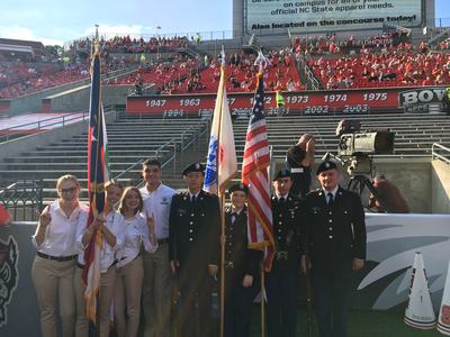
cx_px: 225
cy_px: 168
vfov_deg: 48.2
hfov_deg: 61.7
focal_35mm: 29
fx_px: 377
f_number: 2.2
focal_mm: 4.15
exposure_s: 1/732
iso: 25
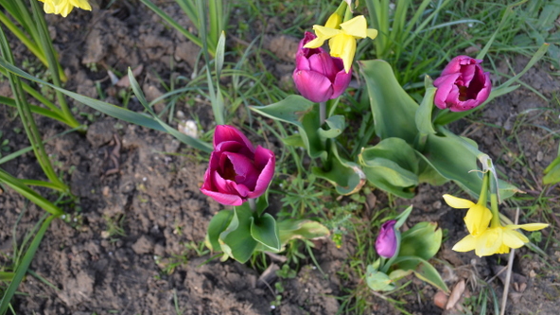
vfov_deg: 33.7
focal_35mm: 35
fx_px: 520
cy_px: 175
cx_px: 277
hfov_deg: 56.6
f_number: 5.6
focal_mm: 22
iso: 400
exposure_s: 1/125
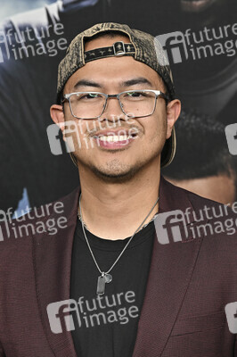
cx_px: 118
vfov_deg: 18.8
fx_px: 1078
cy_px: 178
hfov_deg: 12.5
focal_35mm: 109
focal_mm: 109
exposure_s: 1/400
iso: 320
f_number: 7.1
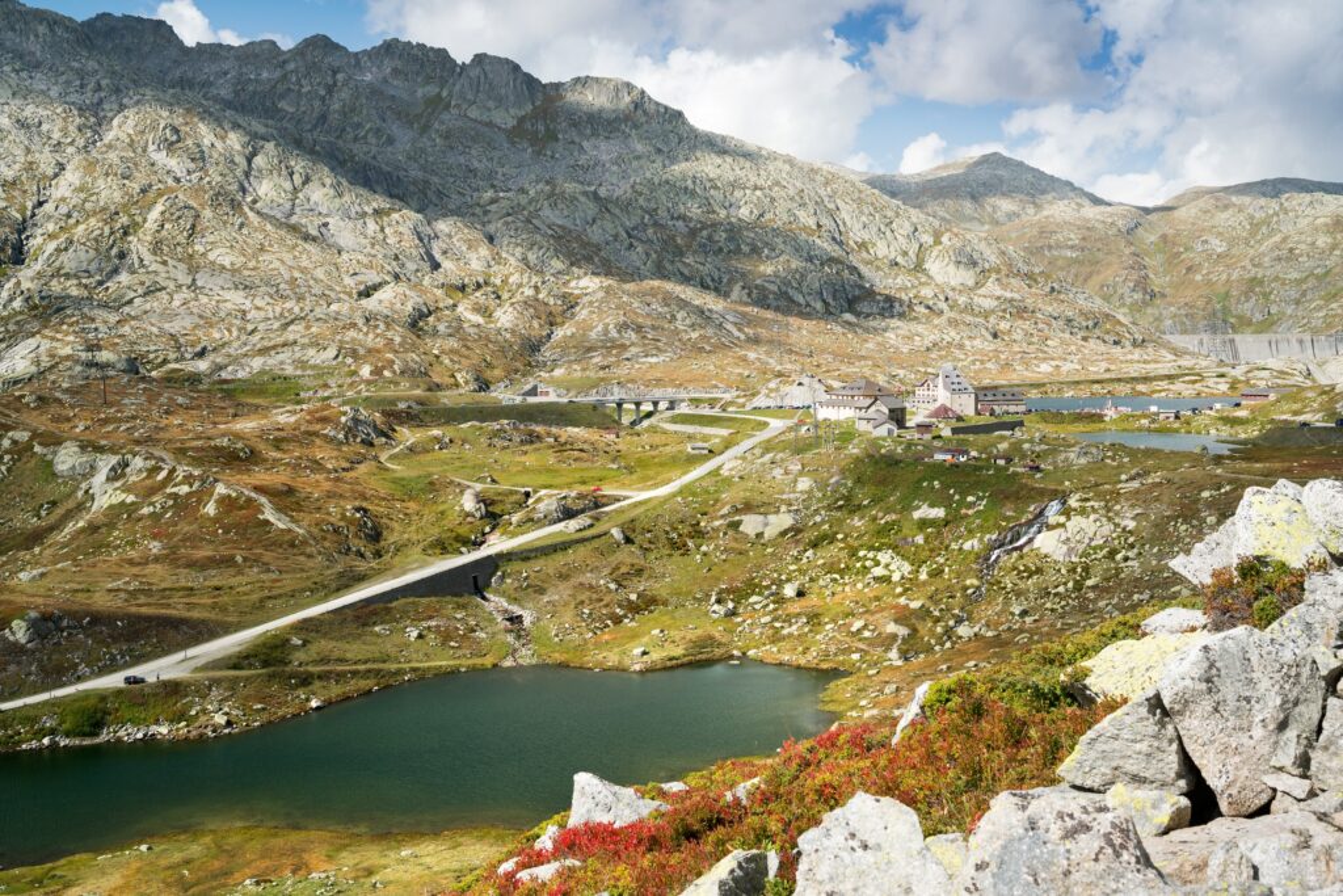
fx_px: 1455
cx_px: 672
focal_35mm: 39
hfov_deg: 49.5
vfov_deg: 34.2
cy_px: 448
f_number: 10
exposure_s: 1/250
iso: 400
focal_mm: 39
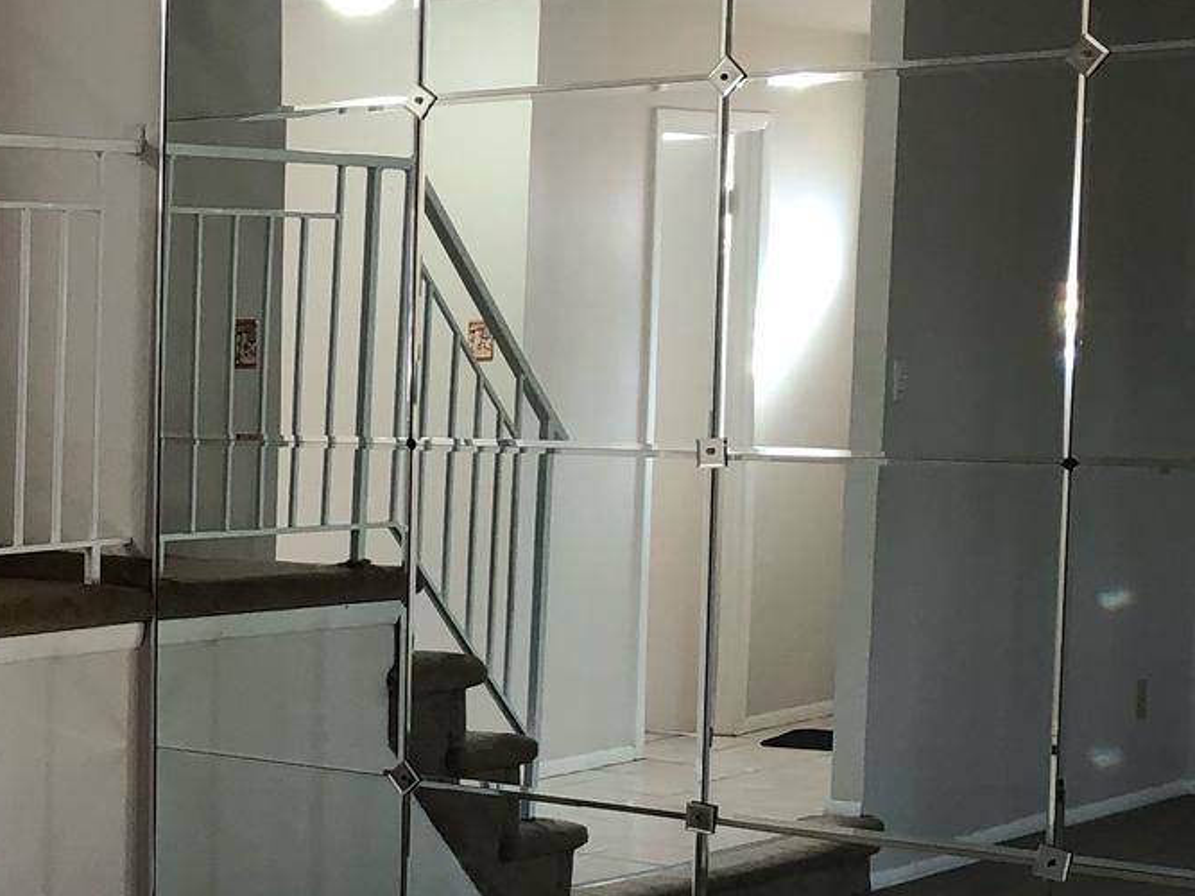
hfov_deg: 21.0
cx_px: -281
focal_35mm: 86
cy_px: 652
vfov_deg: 17.1
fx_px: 2968
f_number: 1.8
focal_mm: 3.99
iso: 32
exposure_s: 1/20
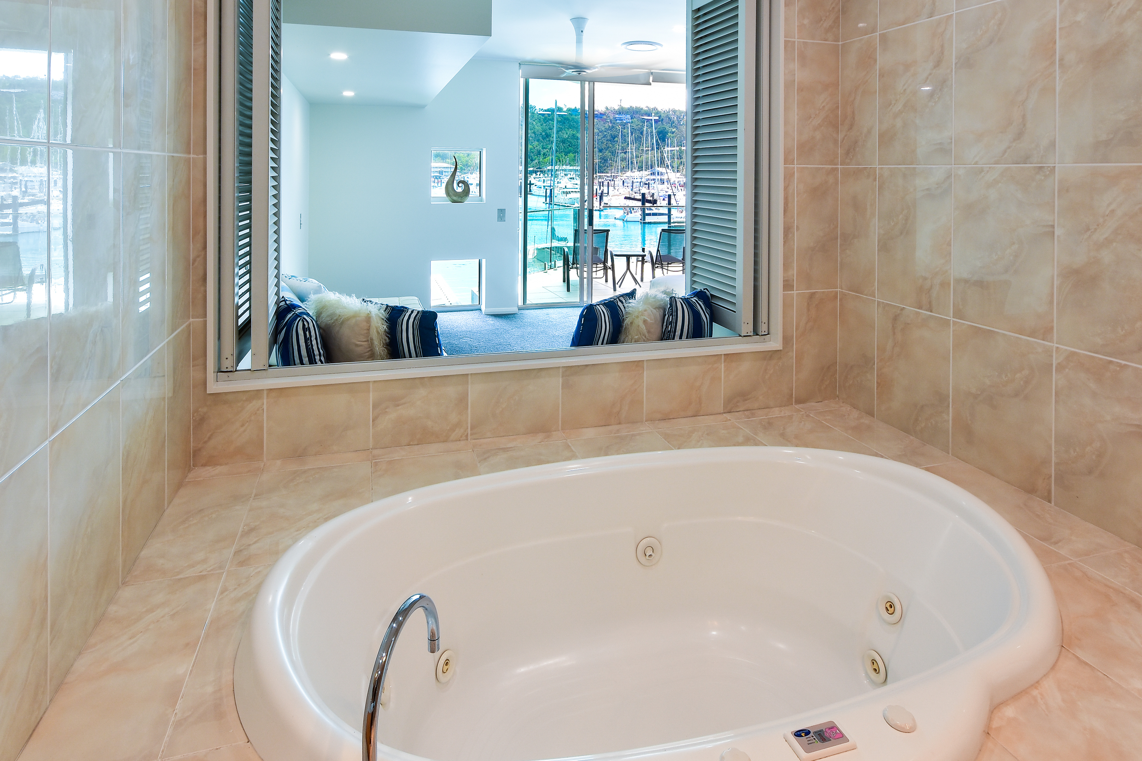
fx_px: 476
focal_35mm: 15
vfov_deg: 77.3
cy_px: 380
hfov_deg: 100.4
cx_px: 571
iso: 200
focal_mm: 10
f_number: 10
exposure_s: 1/80
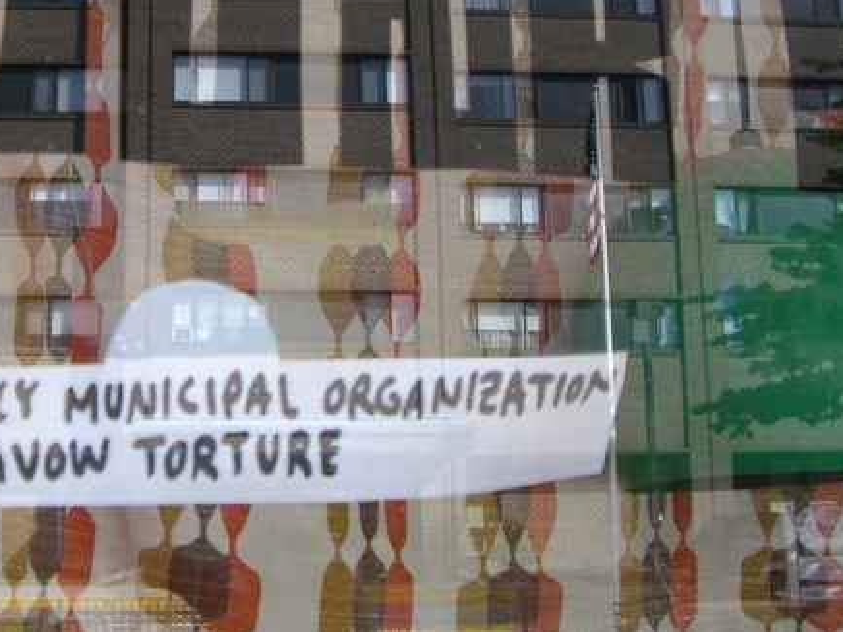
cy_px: 161
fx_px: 1486
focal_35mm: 61
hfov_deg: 31.3
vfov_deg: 23.8
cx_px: 246
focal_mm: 6.2
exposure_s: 1/160
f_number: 2.7
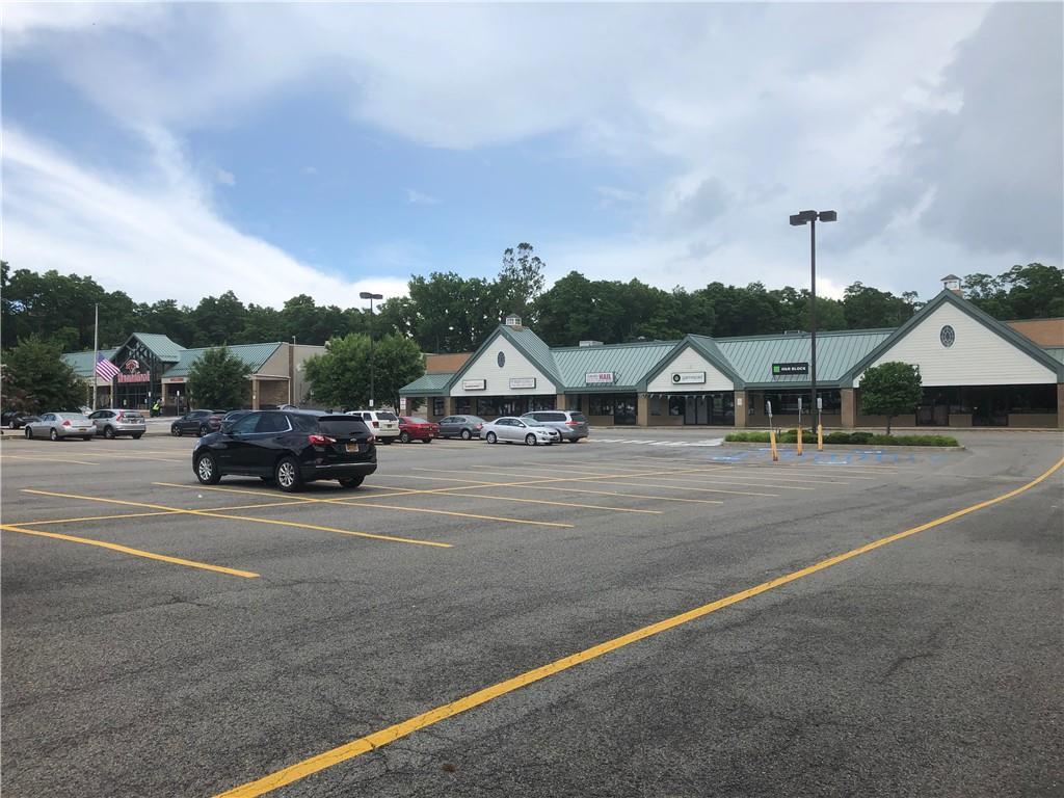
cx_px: 532
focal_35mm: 28
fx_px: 861
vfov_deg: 49.7
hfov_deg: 63.4
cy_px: 399
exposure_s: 1/1656
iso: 20
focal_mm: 3.99
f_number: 1.8
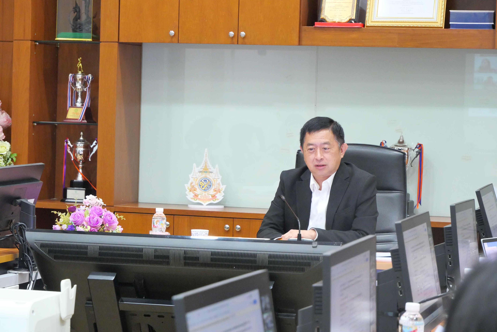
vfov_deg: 11.1
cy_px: 166
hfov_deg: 16.5
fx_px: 1713
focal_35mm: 124
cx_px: 248
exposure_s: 1/15
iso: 3200
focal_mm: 60
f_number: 5.6
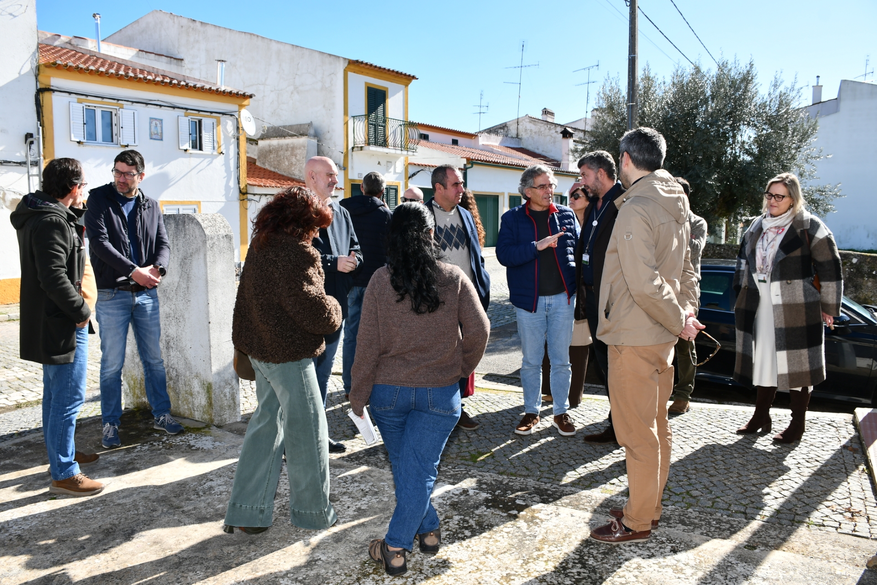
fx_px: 658
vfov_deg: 47.9
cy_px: 292
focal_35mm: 27
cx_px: 438
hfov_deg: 67.4
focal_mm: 18
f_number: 6.3
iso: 100
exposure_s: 1/250
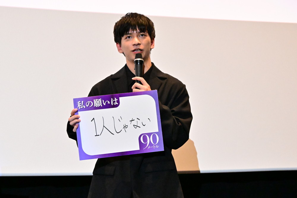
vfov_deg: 12.0
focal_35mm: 114
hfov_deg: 17.9
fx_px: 941
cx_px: 148
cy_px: 99
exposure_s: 1/200
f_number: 6
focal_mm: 76
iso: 12800
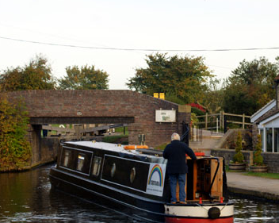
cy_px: 135
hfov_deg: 15.9
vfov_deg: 12.8
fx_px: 990
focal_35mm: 120
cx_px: 226
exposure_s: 1/160
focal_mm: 50
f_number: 9
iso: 200
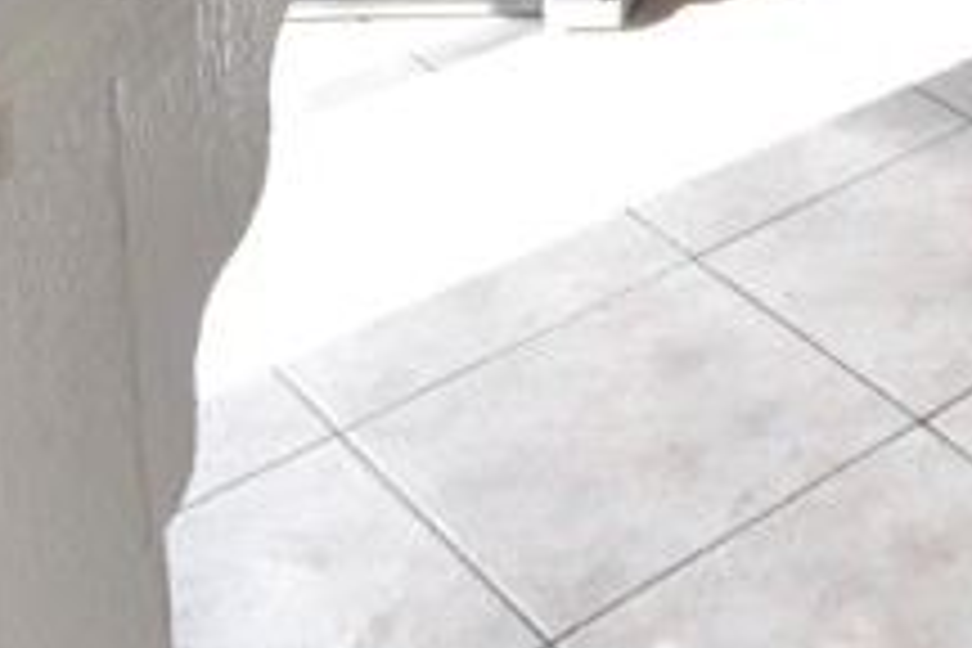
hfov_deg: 22.6
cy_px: -752
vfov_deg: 13.8
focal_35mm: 80
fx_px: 2160
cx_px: 1274
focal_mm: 10
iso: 800
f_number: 3.5
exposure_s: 1/1500
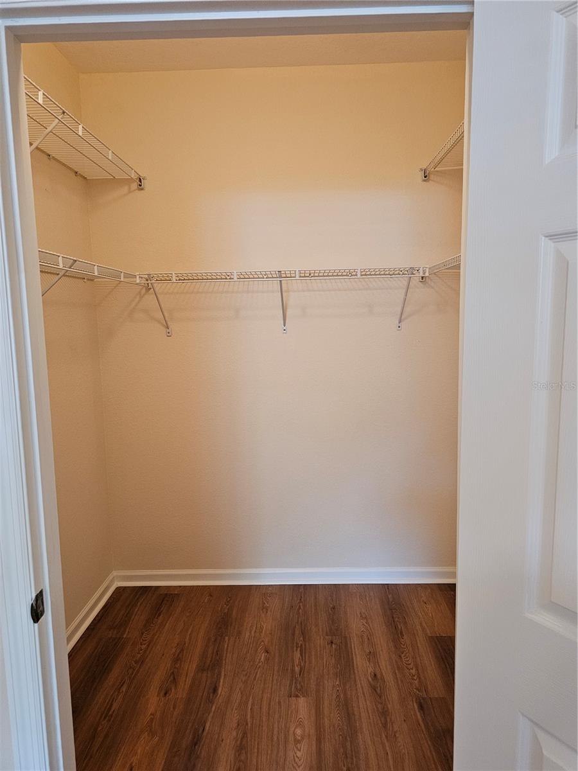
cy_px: 386
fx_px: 512
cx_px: 289
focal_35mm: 23
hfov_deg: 58.9
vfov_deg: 73.9
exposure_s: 1/60
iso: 640
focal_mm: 6.3
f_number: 1.7
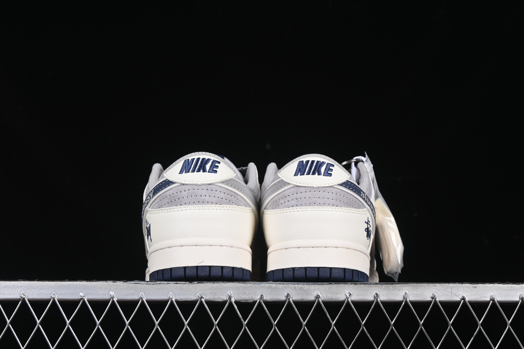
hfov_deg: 27.0
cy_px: 174
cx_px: 262
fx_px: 1092
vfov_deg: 18.2
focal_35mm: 75
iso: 160
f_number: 8
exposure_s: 1/80
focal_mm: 50
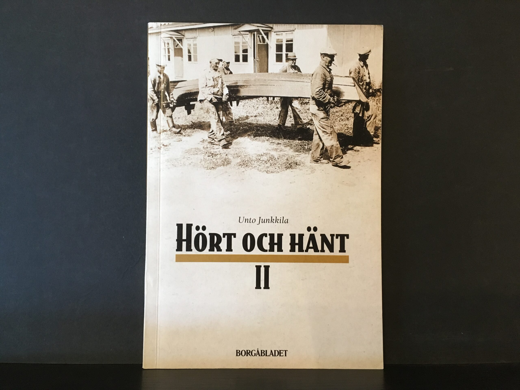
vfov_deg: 48.2
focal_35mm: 29
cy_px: 195
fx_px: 436
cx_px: 260
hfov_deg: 61.7
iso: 200
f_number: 2.2
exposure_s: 1/33
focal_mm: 4.15
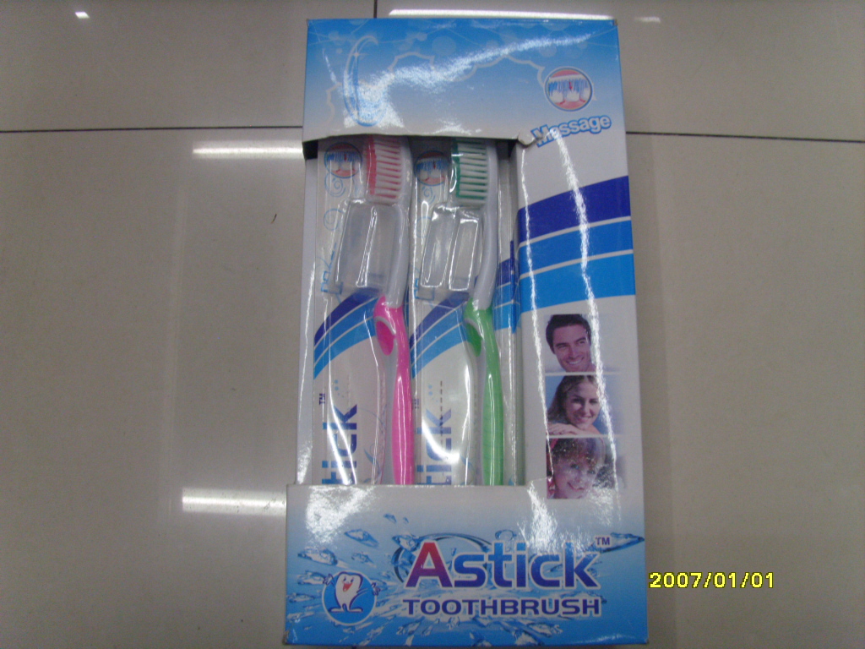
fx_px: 900
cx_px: 432
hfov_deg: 51.4
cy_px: 324
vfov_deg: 39.7
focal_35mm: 36
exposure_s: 1/45
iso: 200
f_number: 3.5
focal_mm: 6
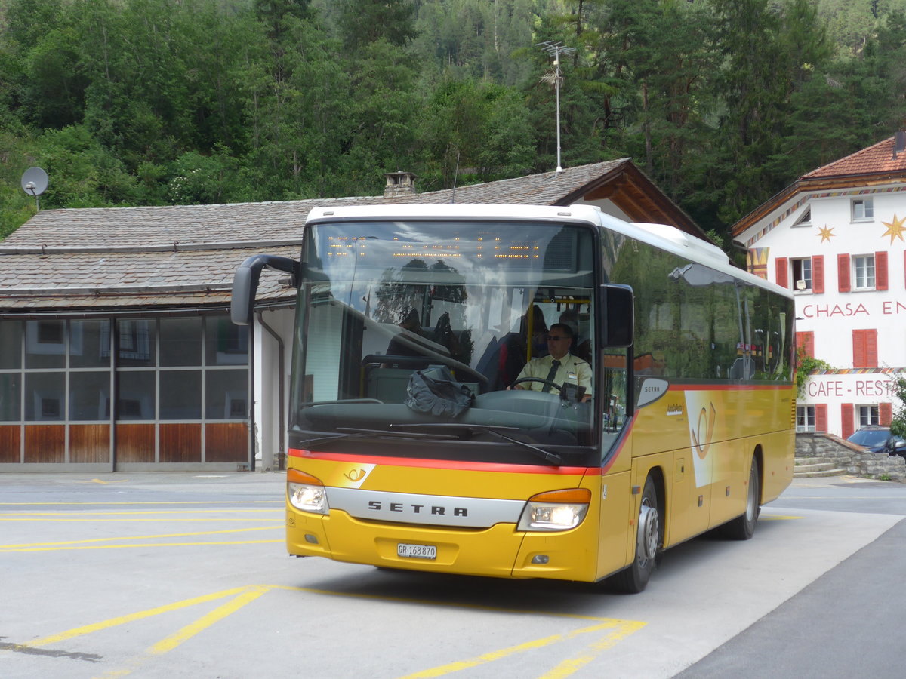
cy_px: 340
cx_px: 453
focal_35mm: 59
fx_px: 1544
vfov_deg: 24.8
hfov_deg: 32.7
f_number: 3.5
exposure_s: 1/320
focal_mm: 12
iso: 80
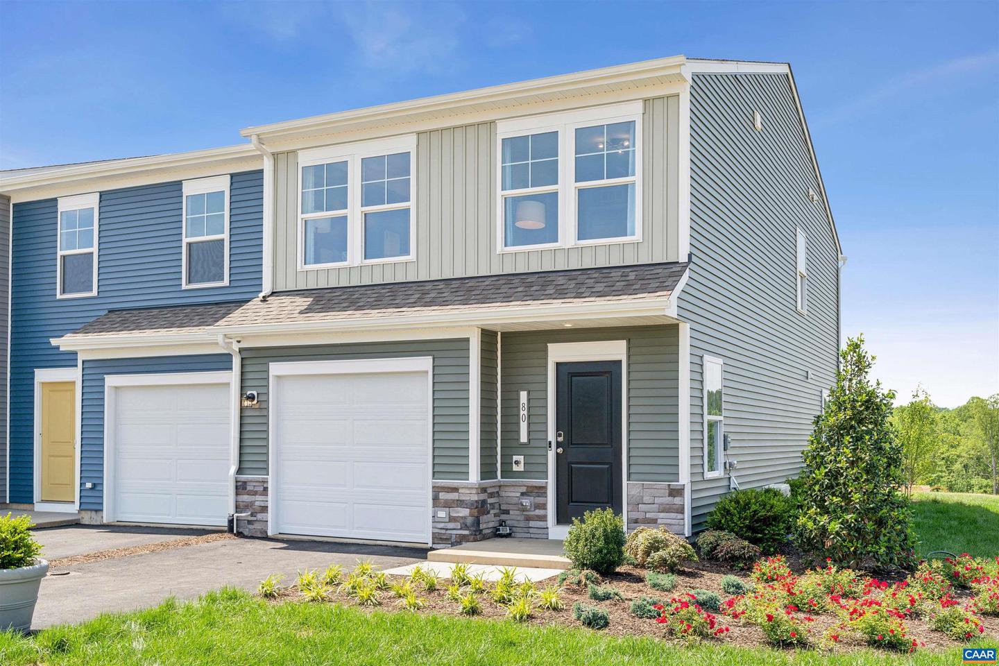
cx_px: 500
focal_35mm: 35
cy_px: 333
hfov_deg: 54.4
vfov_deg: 37.9
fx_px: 971
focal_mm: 35
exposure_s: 1/200
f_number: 9
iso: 200
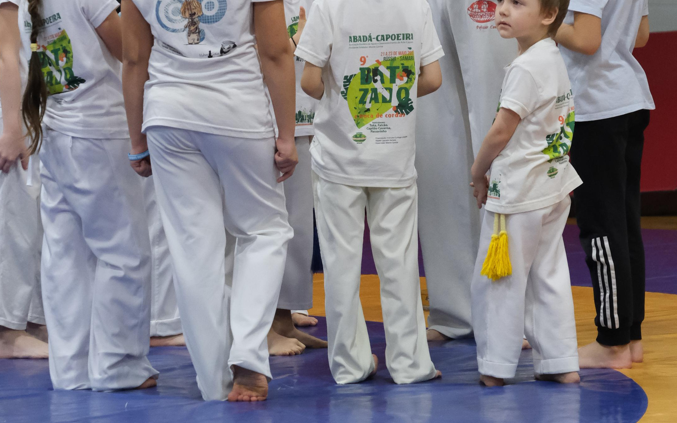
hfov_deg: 6.0
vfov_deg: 3.7
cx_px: 310
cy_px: 55
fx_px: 6513
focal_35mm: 353
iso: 4000
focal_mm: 121.8
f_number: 4.2
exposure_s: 1/320
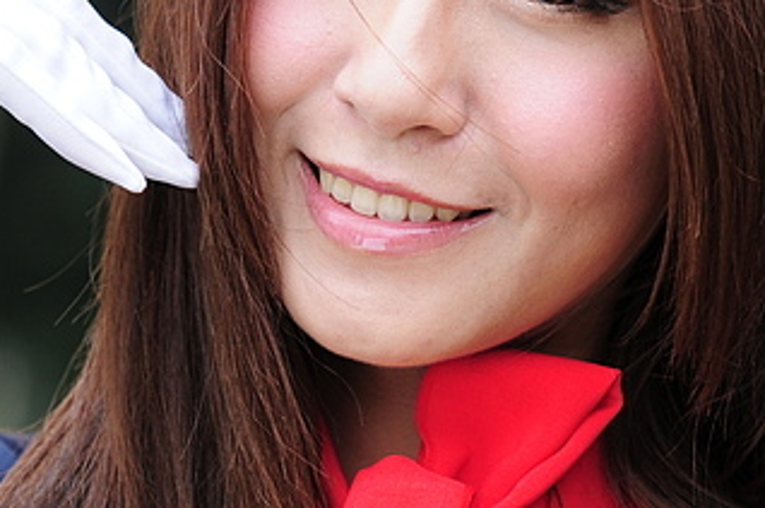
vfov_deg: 2.4
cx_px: -34
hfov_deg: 3.7
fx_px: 11903
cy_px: 169
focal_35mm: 561
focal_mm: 116
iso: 200
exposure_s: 1/500
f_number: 3.5
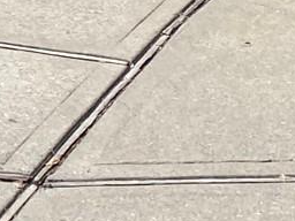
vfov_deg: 6.7
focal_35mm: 208
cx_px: -464
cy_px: -353
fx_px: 1773
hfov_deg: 8.5
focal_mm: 4.25
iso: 32
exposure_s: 1/3300
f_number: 1.8
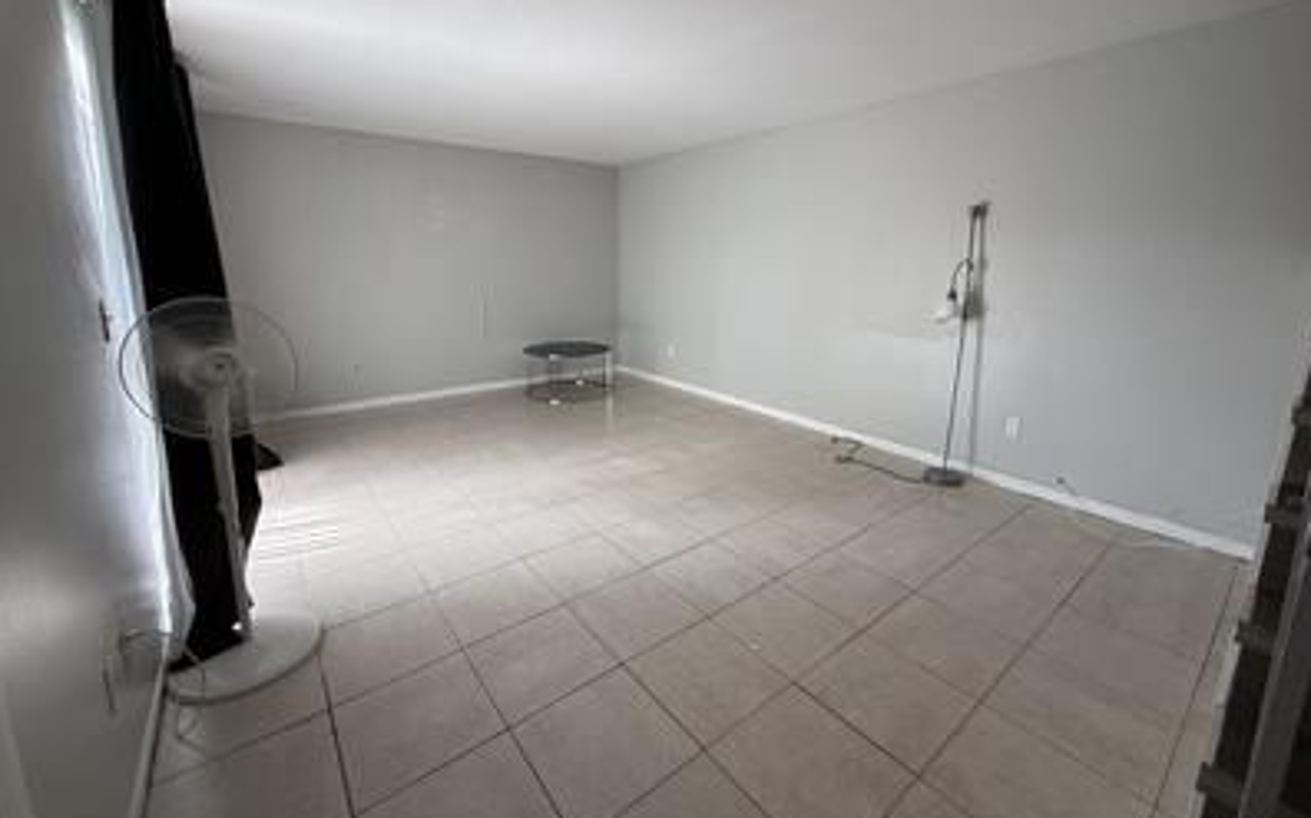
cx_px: 656
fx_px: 536
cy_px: 358
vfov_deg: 74.4
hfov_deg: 101.5
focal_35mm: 15
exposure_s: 1/99
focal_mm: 2.22
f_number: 2.2
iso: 80
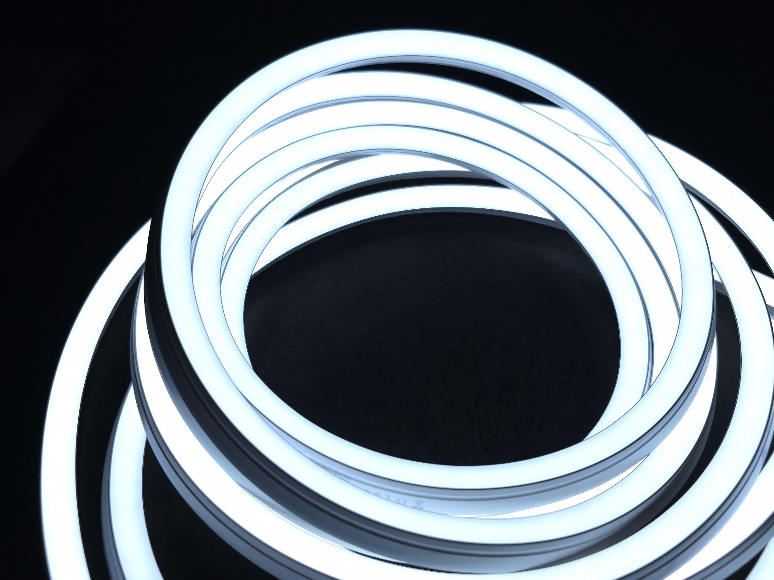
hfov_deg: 67.2
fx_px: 581
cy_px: 311
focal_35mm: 26
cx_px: 413
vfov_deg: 53.0
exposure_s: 1/2000
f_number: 1.7
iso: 50
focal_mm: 6.3
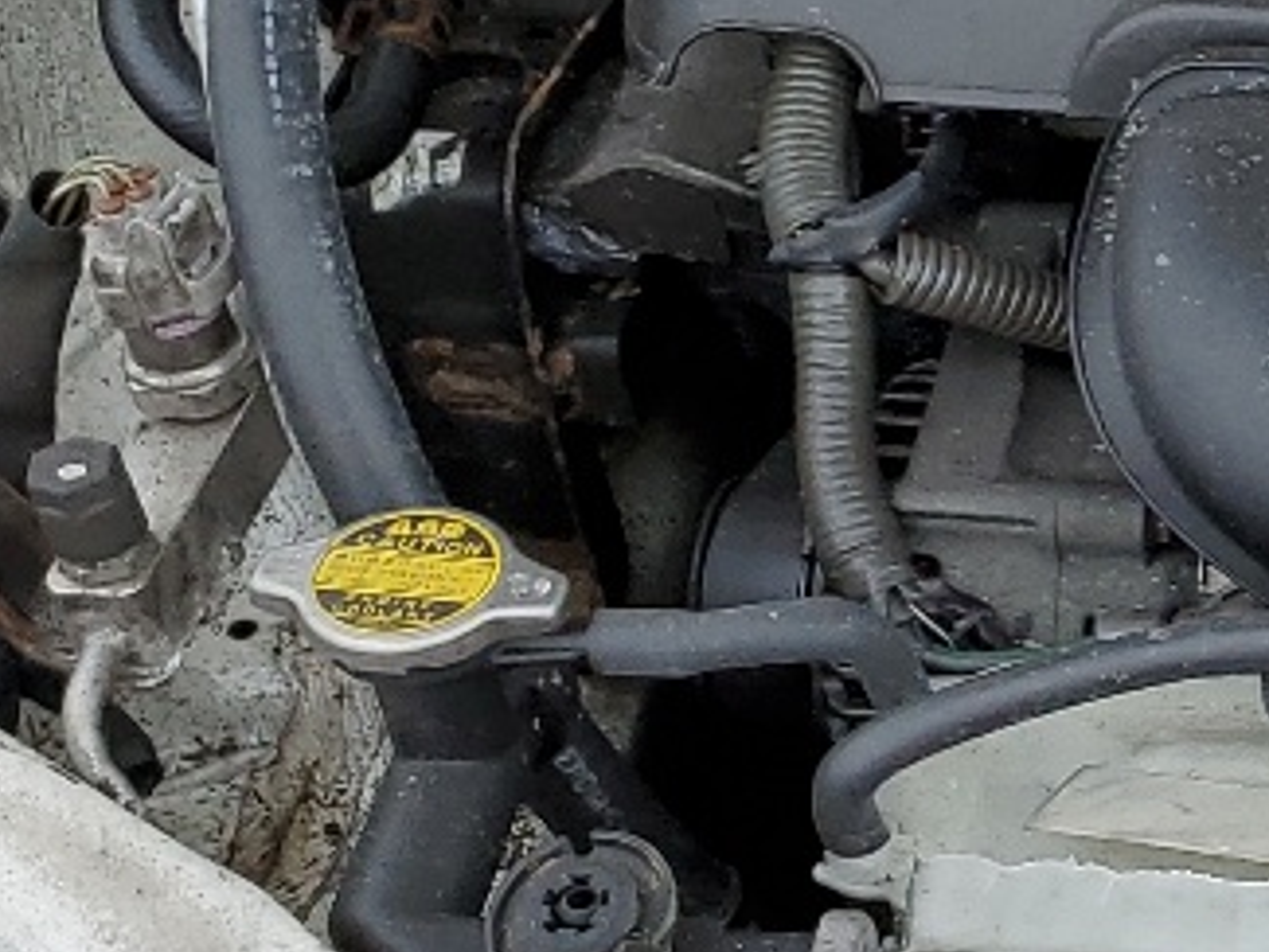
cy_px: 640
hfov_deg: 13.5
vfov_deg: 11.6
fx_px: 4694
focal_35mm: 128
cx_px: 2429
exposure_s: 1/500
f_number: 1.5
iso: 50
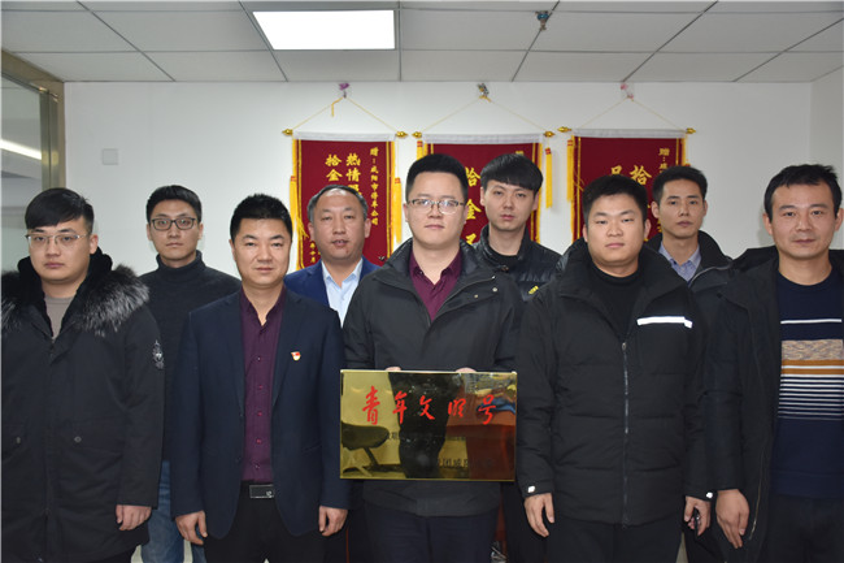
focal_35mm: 34
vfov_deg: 38.3
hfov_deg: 55.1
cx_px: 422
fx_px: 809
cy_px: 282
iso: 400
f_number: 3.8
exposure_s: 1/60
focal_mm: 23
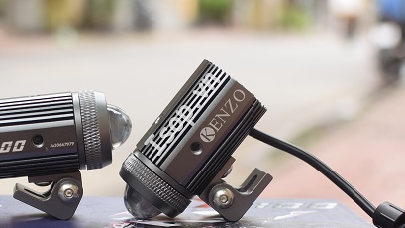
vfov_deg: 14.9
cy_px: 171
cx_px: 113
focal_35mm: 81
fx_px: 867
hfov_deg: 26.0
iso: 160
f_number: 3.5
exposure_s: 1/60
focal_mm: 35
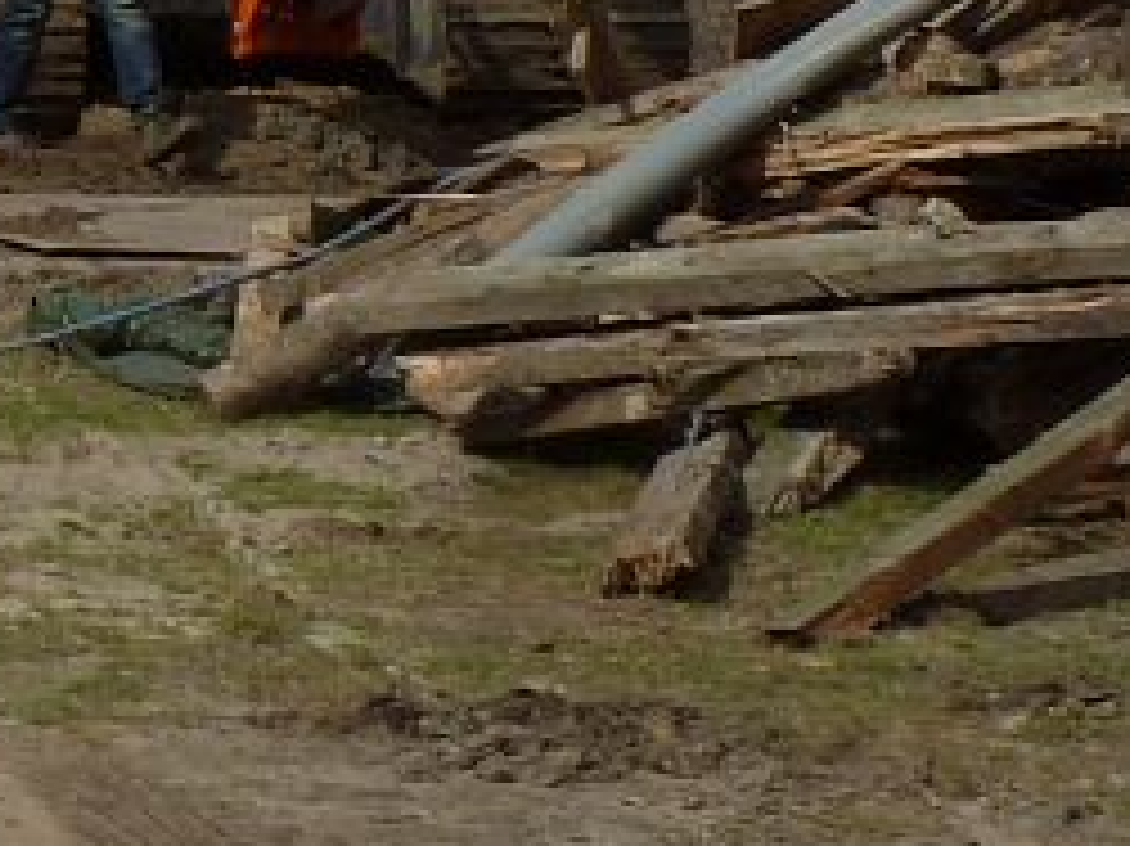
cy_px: -556
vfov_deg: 7.4
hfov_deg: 9.4
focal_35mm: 196
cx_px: -1148
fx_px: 6395
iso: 80
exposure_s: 1/640
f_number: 5.6
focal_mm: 7.9
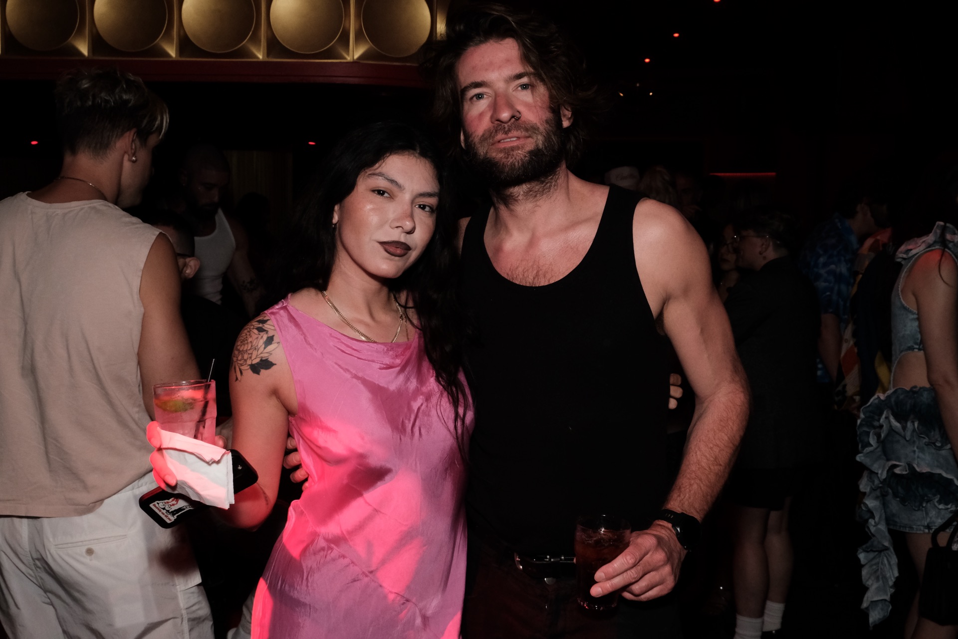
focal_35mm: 38
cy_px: 320
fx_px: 1011
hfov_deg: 50.7
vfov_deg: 35.1
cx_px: 479
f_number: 11
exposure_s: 1/30
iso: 2500
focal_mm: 25.4
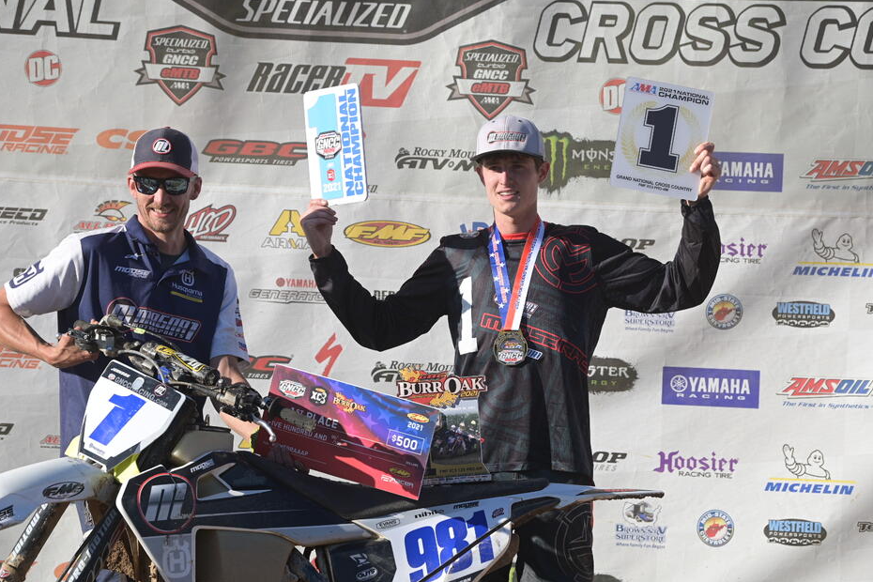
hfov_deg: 11.9
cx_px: 452
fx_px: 4195
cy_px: 287
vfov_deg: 7.9
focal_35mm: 173
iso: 160
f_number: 5
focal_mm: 165
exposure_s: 1/800
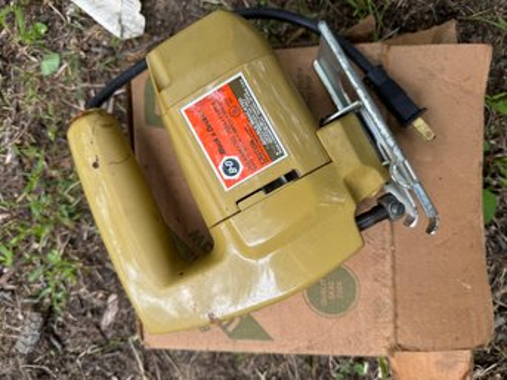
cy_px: 190
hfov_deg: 71.6
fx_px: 351
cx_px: 254
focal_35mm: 24
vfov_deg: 56.8
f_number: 1.78
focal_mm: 6.76
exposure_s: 1/394
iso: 80
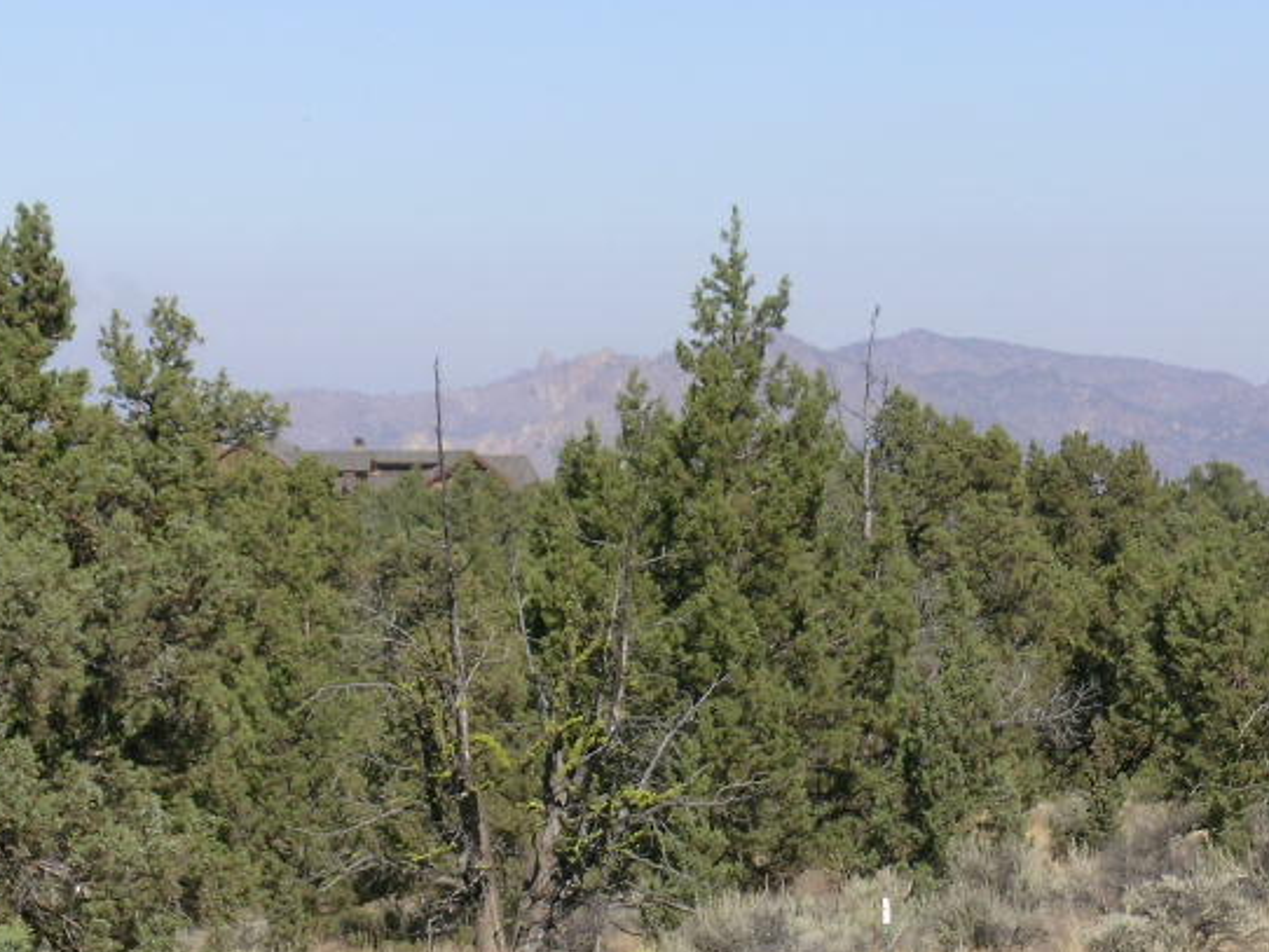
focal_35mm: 219
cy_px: 440
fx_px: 8032
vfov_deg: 6.8
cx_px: 677
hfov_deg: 9.0
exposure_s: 1/157
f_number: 7.3
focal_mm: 24
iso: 50
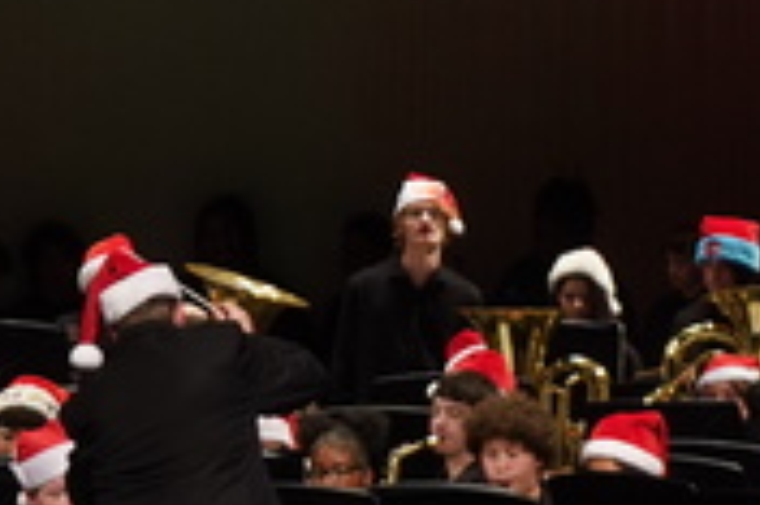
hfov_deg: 5.1
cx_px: 125
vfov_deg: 3.4
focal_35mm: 408
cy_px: 511
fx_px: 8605
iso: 1250
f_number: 2.8
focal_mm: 70
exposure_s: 1/500
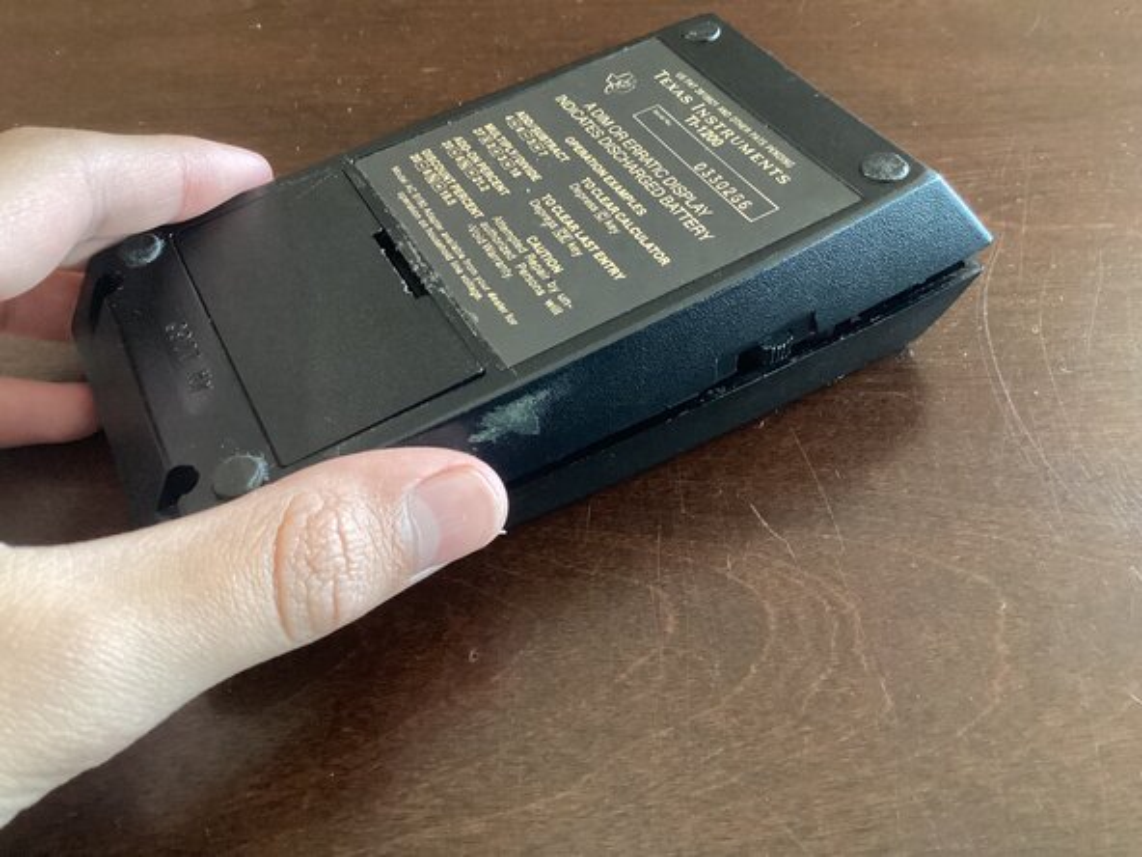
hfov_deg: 58.4
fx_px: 1023
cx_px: 571
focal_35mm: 31
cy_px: 428
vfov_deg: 45.4
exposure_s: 1/30
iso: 640
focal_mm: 3.3
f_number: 2.4
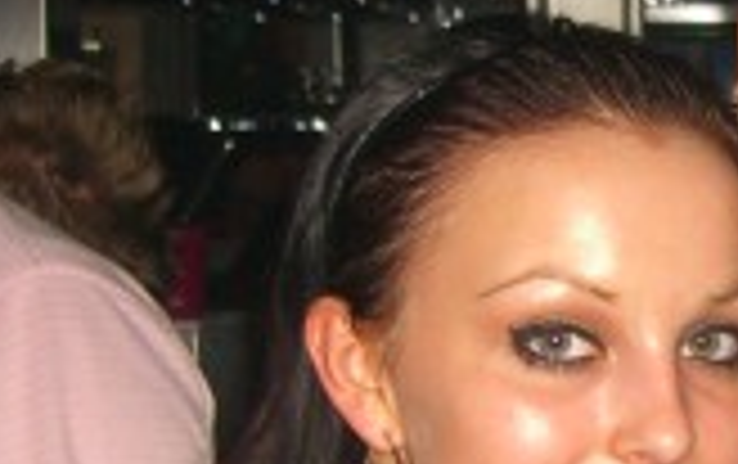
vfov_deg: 8.9
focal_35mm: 147
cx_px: 963
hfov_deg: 13.7
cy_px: 423
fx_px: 2961
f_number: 2.8
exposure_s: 1/60
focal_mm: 7.9
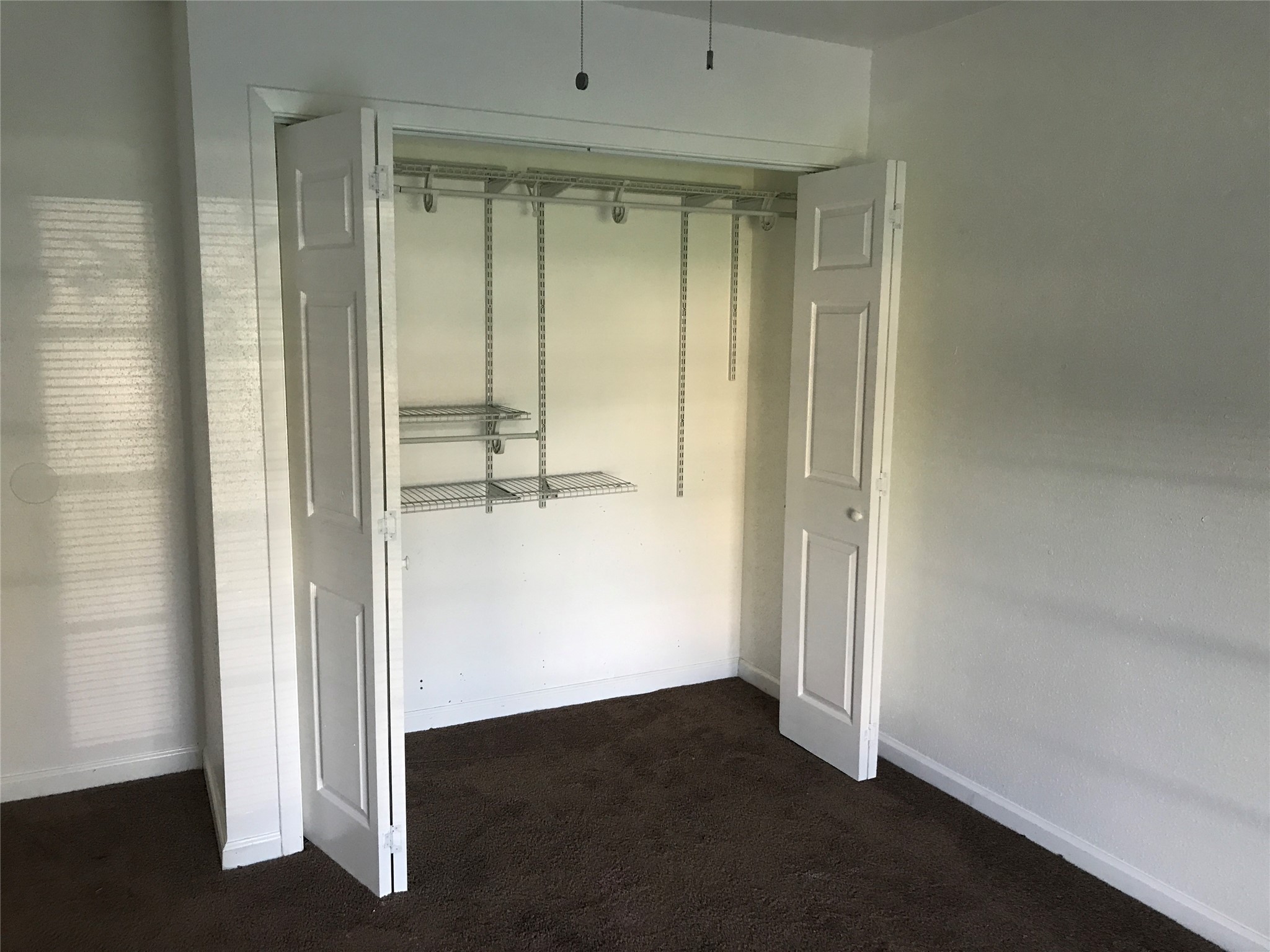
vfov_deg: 49.7
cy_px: 476
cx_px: 635
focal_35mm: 28
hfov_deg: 63.4
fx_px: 1027
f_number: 1.8
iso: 40
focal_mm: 3.99
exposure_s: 1/20
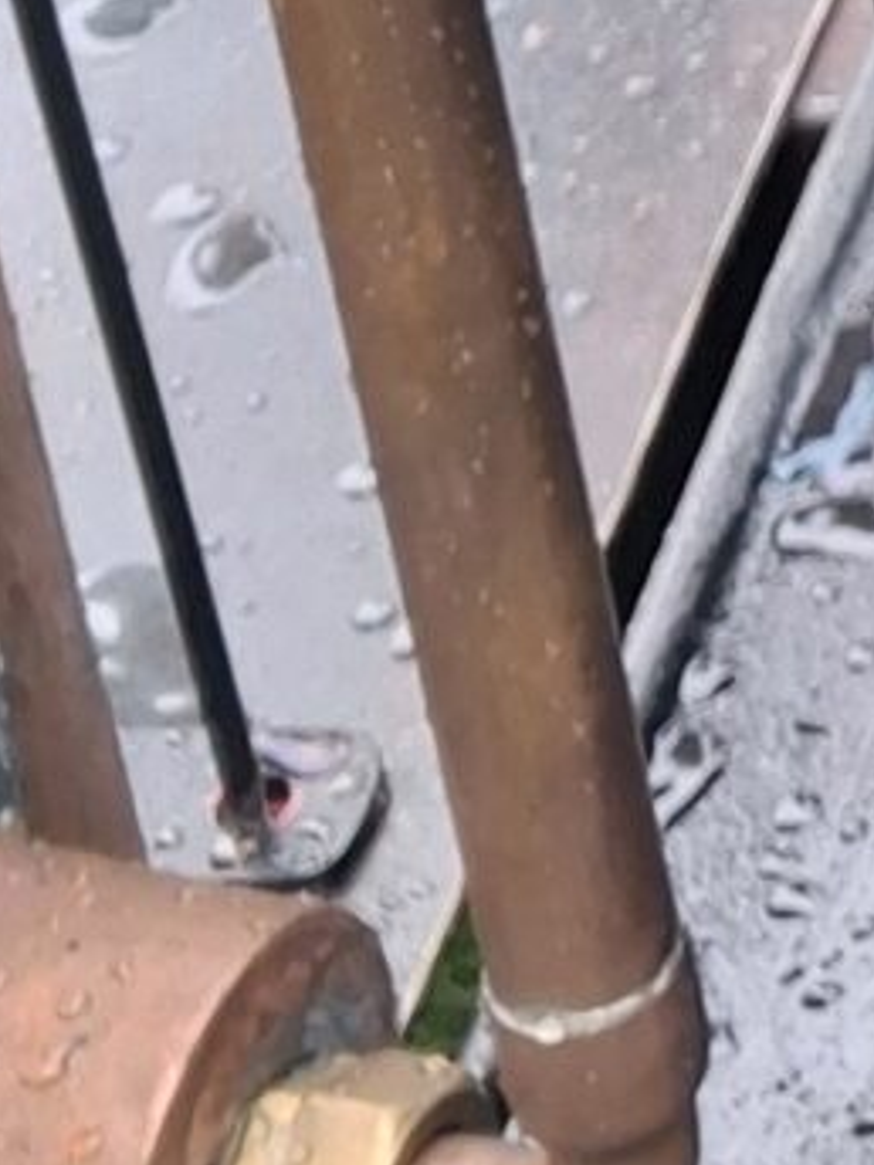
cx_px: 2741
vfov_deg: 8.8
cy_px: -1802
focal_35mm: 201
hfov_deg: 6.6
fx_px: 6767
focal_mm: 4
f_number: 1.8
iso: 25
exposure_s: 1/100
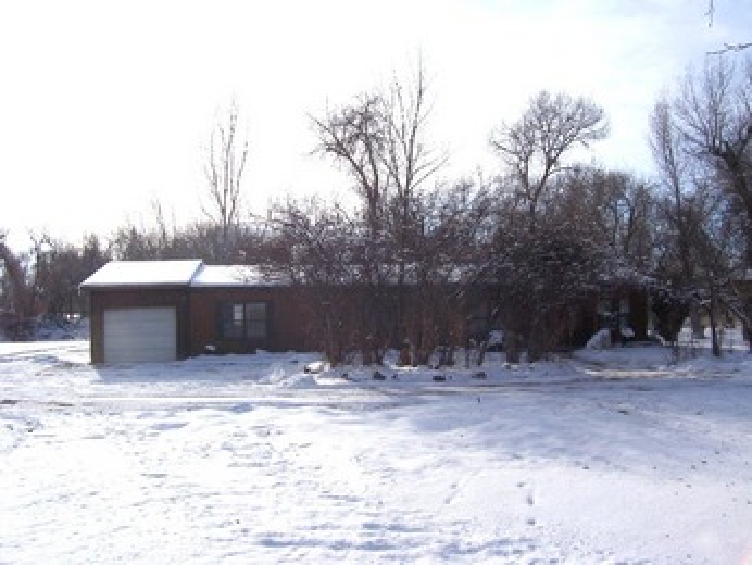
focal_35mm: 34
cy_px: 282
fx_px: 739
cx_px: 376
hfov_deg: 53.9
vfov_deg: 41.8
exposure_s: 1/1000
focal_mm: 5.6
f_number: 5.6
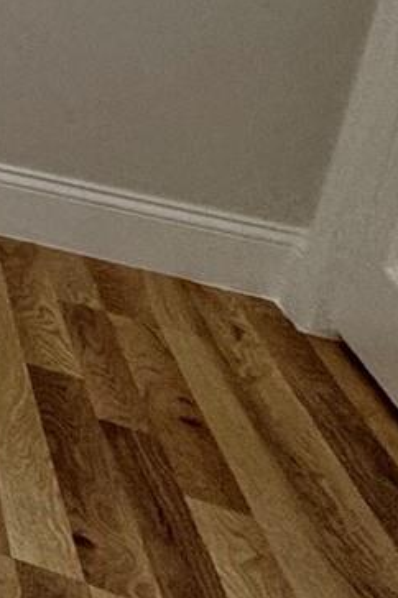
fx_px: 1362
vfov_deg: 22.9
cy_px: -110
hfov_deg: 7.8
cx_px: -1256
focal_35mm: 82
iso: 160
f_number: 2.2
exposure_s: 1/120
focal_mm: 2.22
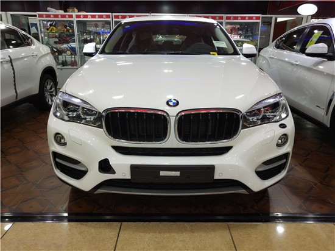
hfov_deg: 60.0
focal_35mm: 30
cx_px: 168
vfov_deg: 46.8
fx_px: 290
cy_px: 126
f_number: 1.8
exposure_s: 1/50
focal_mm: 3.95
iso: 142
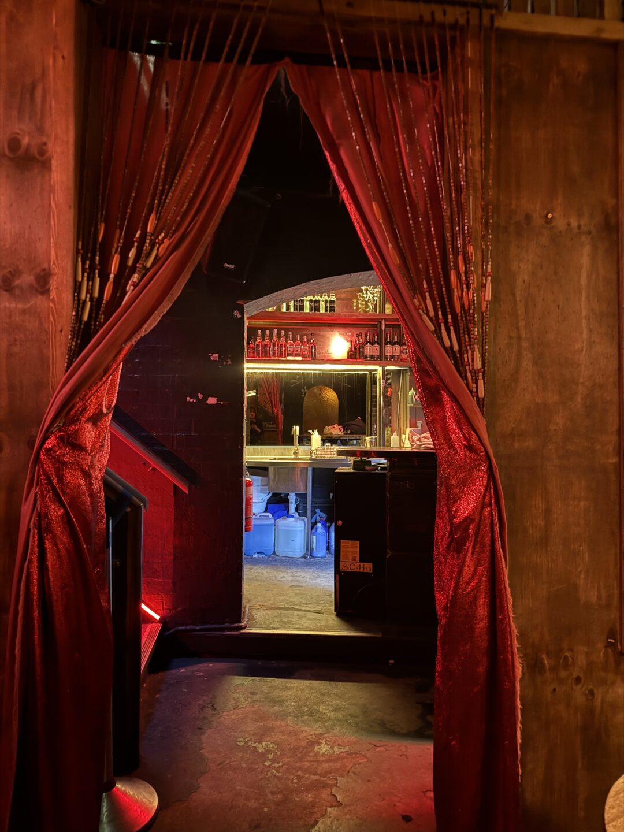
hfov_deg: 56.8
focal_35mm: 24
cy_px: 416
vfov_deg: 71.6
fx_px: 577
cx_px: 312
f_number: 1.78
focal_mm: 6.76
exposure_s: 1/9
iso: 1250
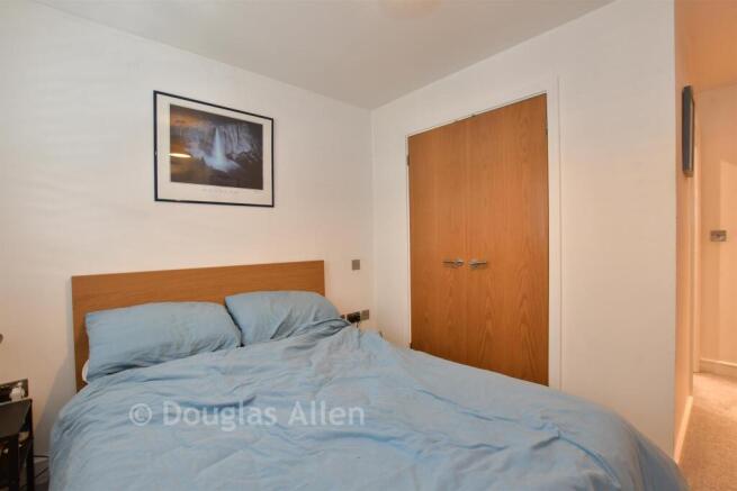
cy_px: 246
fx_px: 307
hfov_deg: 100.4
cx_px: 368
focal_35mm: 15
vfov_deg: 77.4
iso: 200
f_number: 8
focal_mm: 10
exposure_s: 1/2
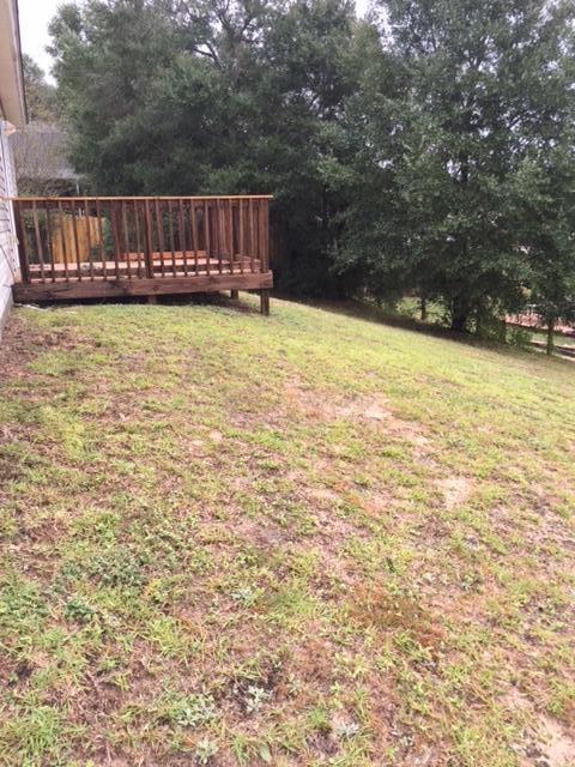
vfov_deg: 61.7
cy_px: 384
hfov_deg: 48.2
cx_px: 288
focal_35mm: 29
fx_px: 642
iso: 32
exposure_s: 1/280
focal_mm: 4.15
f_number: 2.2
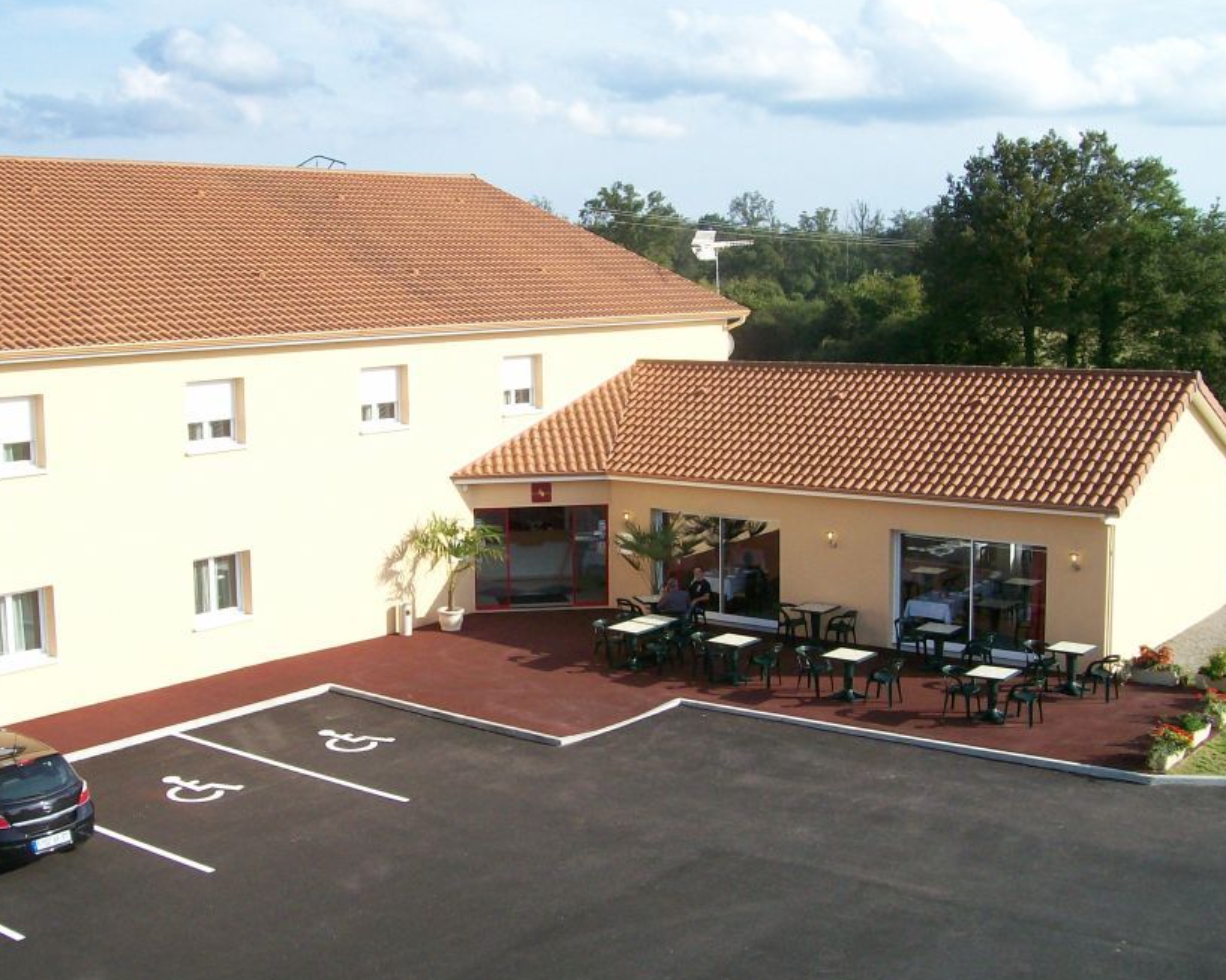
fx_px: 1596
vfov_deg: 34.1
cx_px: 469
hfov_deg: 41.7
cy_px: 448
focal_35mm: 44
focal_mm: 6
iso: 80
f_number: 4.8
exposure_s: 1/368
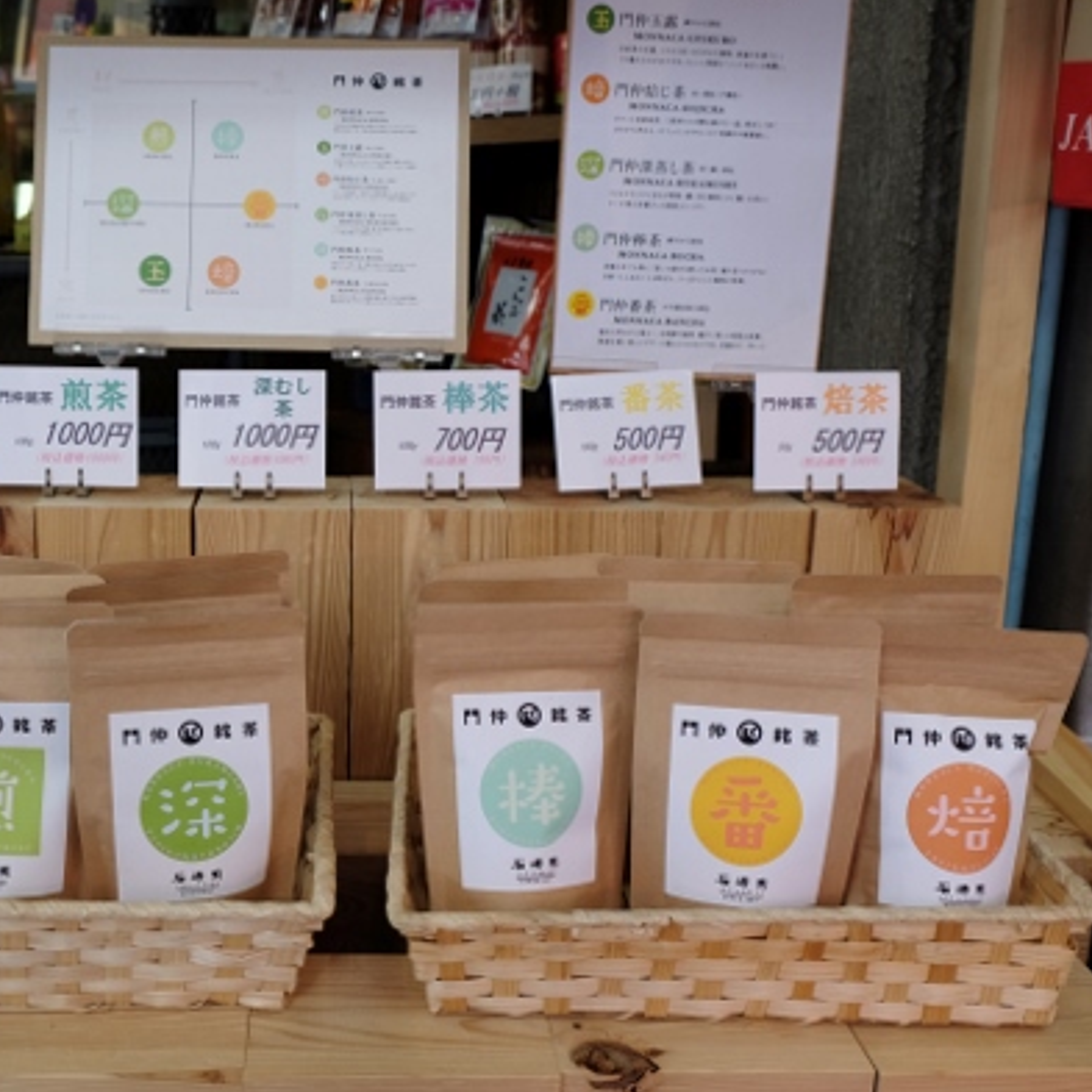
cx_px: 347
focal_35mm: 35
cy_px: 542
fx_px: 1249
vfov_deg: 47.2
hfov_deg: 46.3
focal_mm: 18
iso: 320
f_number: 4.5
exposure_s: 1/60
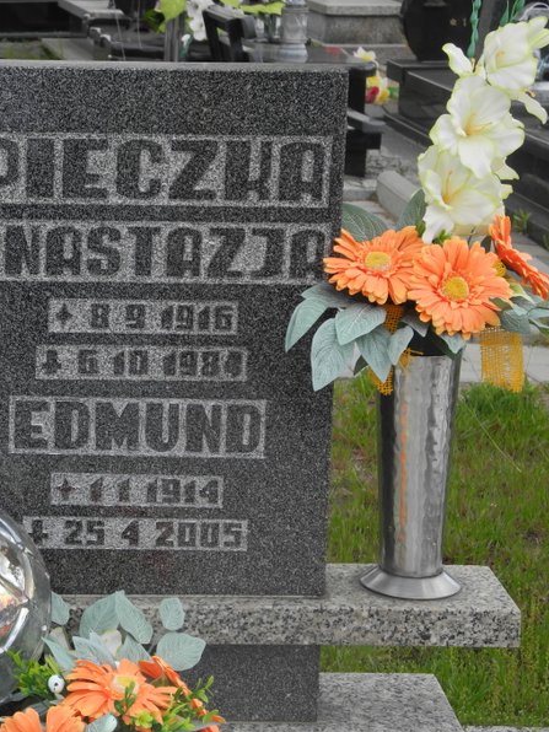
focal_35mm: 102
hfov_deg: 14.4
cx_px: 97
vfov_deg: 19.3
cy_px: 366
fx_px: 2157
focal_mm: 16.3
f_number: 4
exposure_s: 1/400
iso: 100
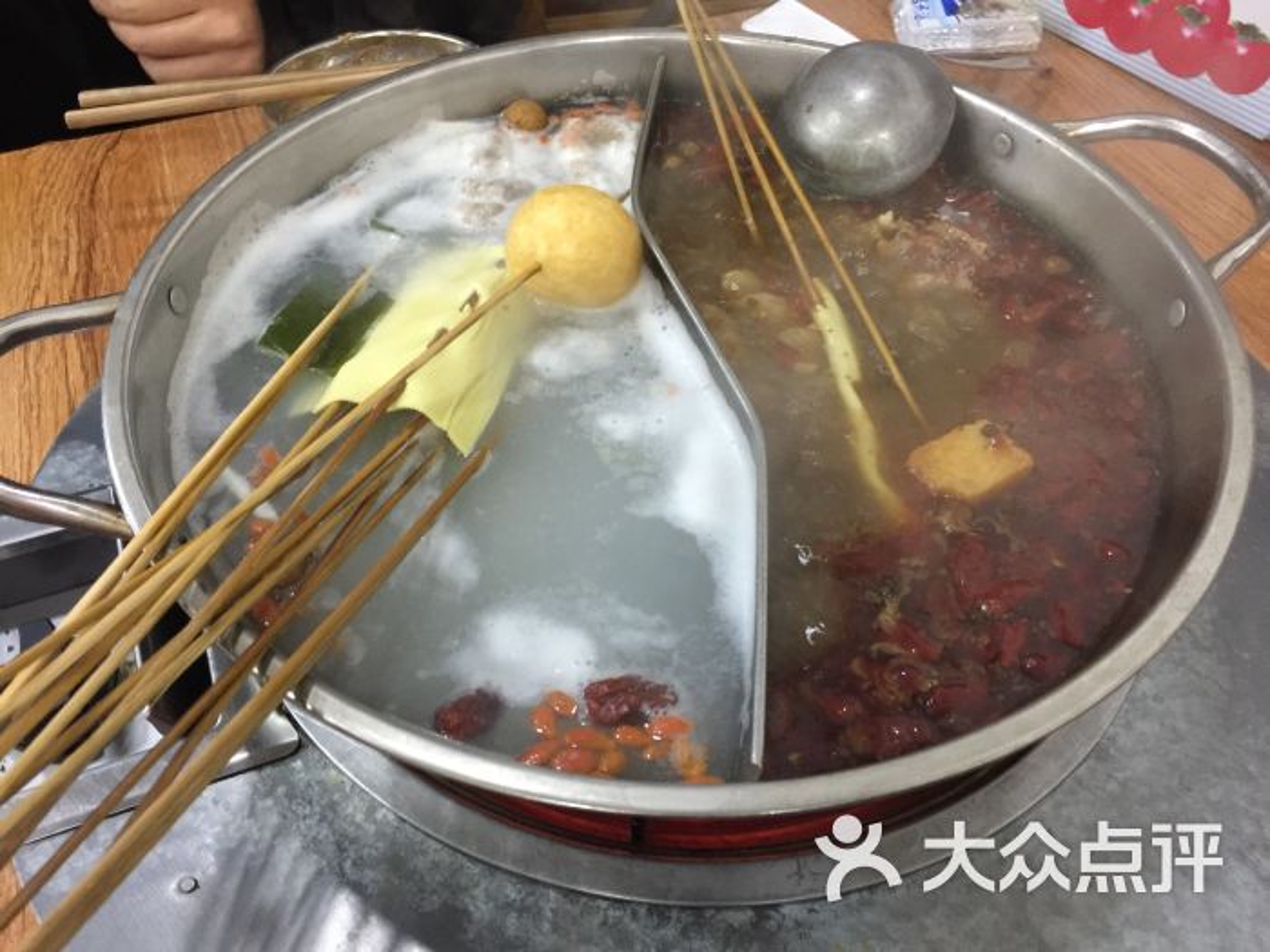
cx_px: 635
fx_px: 1064
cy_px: 476
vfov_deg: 48.2
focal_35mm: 29
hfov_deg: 61.7
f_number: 2.2
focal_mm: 4.15
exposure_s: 1/10
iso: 125
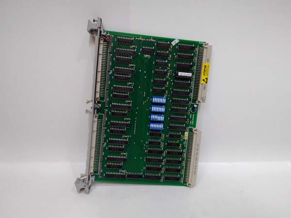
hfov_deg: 65.3
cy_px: 109
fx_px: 227
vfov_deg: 51.4
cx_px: 146
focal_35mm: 27
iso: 321
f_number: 2
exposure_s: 1/33
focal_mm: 3.79
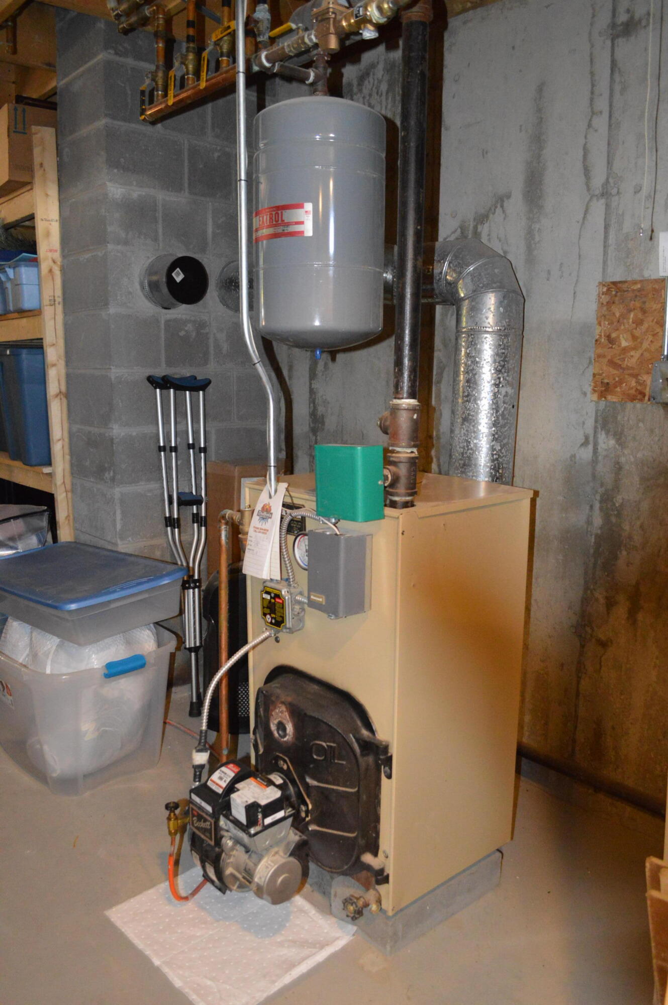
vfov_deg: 67.4
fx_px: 753
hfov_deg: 47.8
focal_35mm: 27
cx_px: 334
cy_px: 502
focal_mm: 18
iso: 3200
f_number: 3.5
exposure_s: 1/60
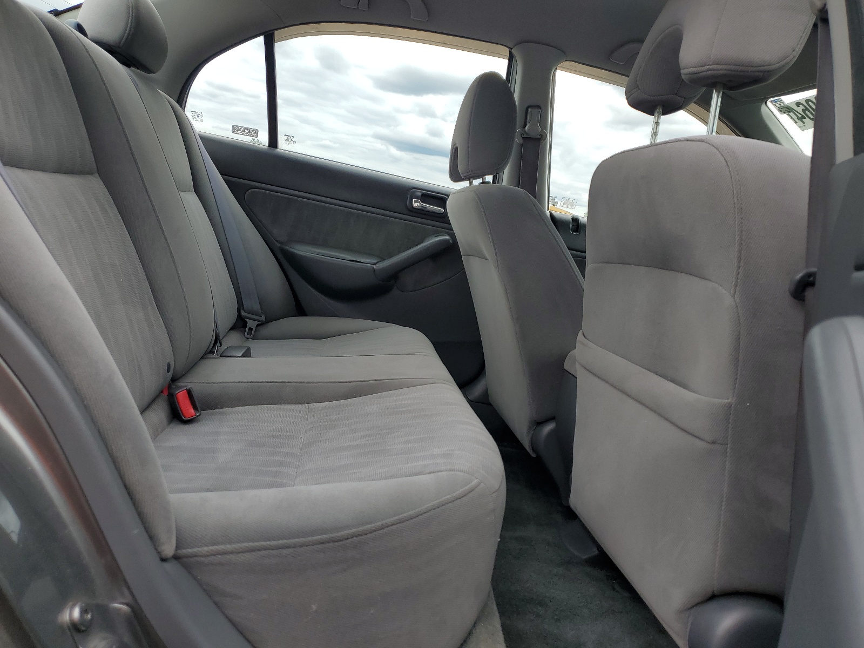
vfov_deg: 53.1
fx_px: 649
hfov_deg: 67.3
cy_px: 324
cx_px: 432
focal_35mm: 26
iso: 50
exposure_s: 1/833
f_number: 1.5
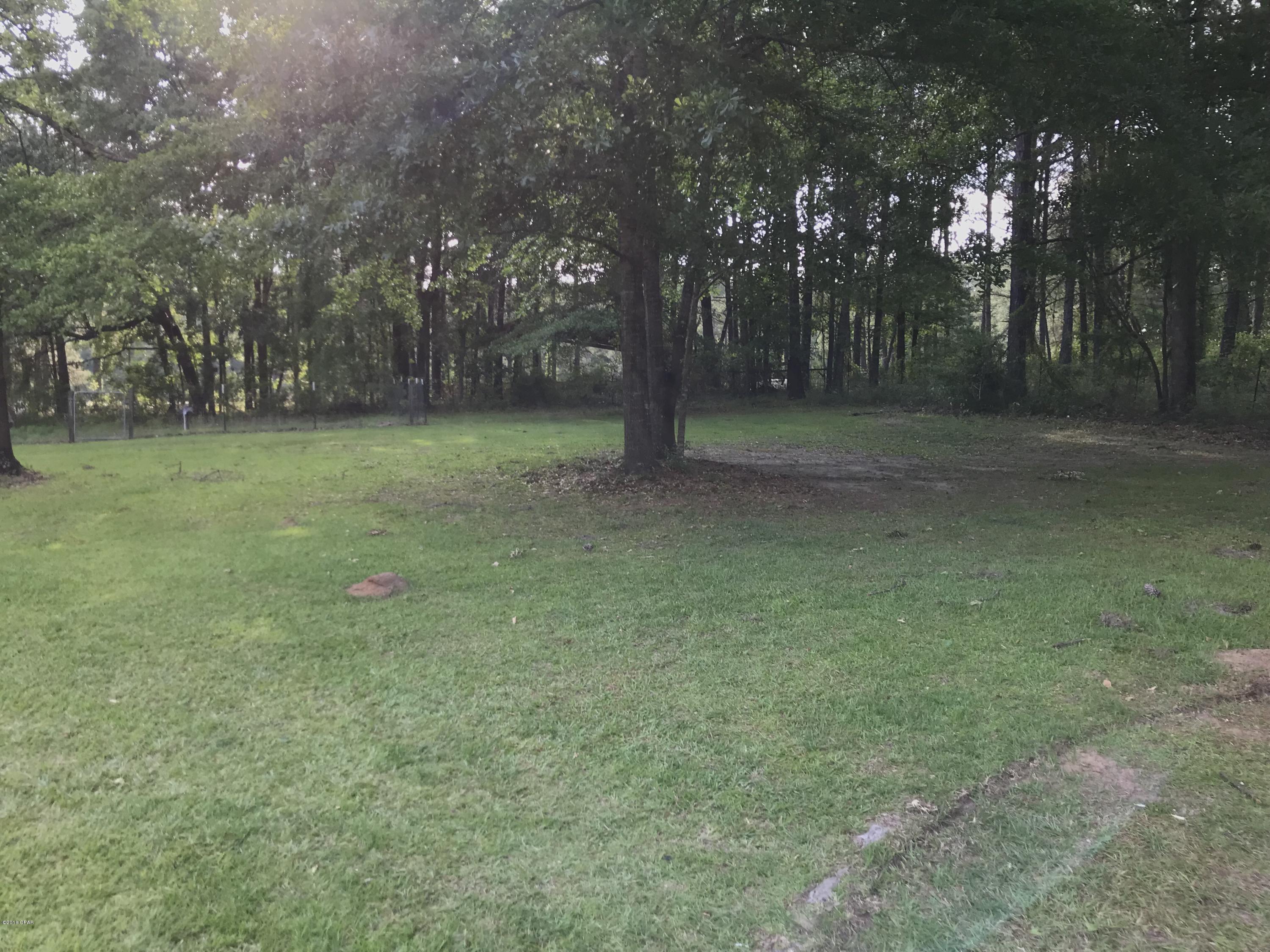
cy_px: 476
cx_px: 635
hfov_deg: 63.4
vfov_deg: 49.7
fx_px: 1027
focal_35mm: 28
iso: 20
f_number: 1.8
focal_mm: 3.99
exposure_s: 1/162
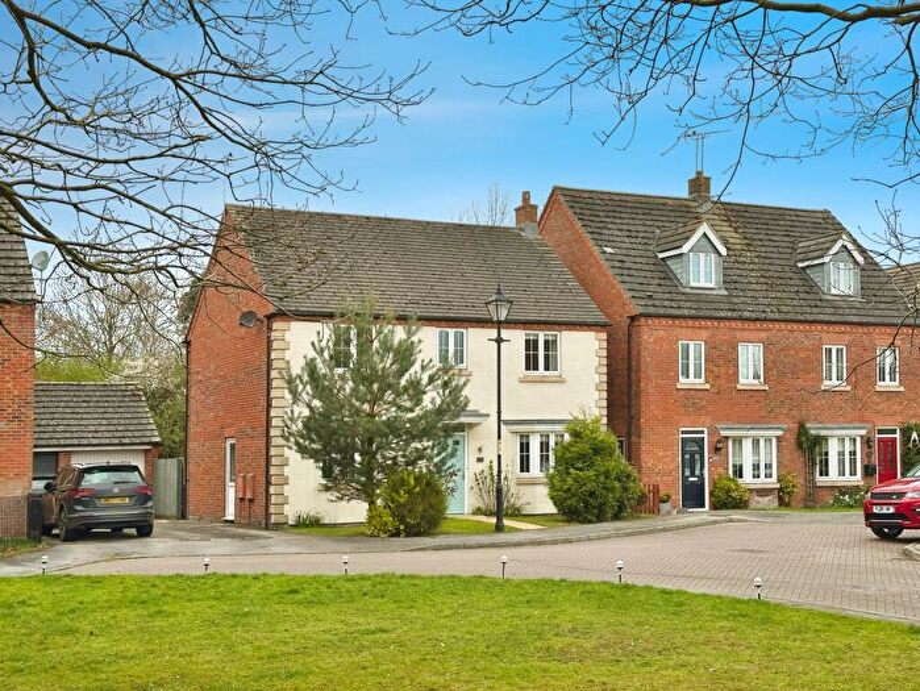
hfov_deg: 39.6
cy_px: 346
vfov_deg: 30.3
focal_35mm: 48
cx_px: 460
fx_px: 1276
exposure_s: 1/1953
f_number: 1.78
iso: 64
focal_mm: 6.86
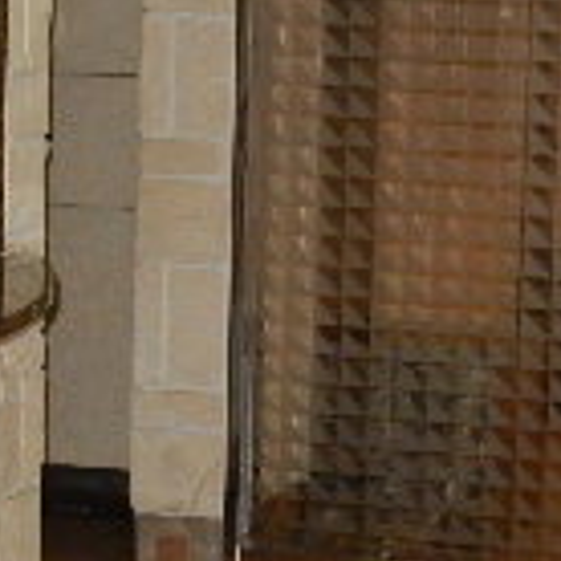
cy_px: 305
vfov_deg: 9.9
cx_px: -53
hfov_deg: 9.8
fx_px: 3227
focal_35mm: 176
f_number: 4.2
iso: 720
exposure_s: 1/30
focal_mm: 7.6
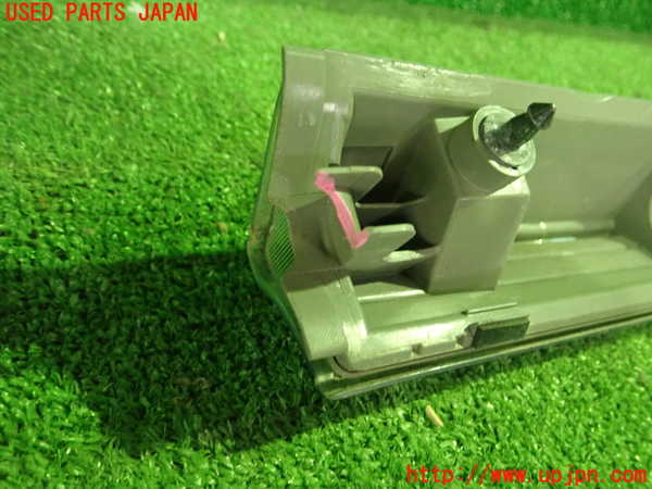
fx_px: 565
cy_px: 244
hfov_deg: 60.0
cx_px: 326
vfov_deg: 46.8
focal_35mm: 30
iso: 1000
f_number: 2.3
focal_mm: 5.5
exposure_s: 1/30
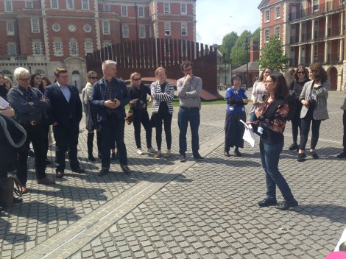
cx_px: 173
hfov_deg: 55.4
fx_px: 330
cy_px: 130
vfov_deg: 42.9
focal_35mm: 33
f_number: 2.4
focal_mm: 4.12
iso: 50
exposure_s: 1/1063
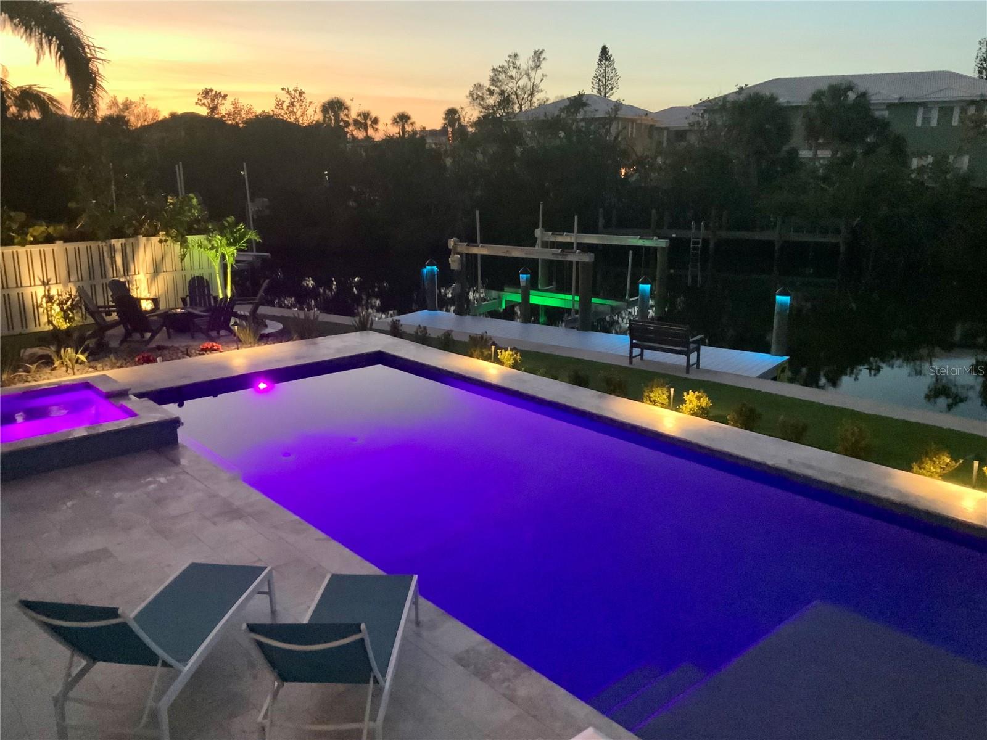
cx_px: 494
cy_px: 370
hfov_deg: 61.7
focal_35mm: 29
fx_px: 827
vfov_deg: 48.2
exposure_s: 1/24
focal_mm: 3
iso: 500
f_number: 1.8
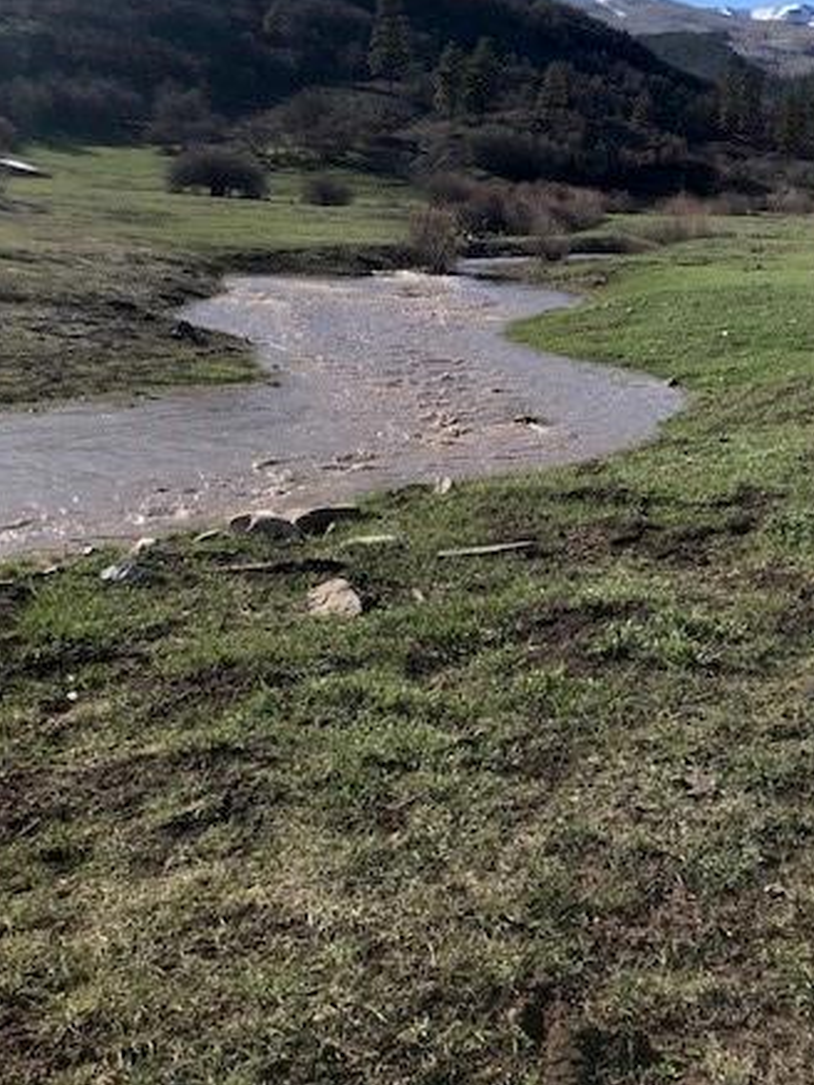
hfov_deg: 35.0
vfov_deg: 45.2
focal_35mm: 41
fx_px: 1285
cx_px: 489
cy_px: 372
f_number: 1.8
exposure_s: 1/2037
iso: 20
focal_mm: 3.99
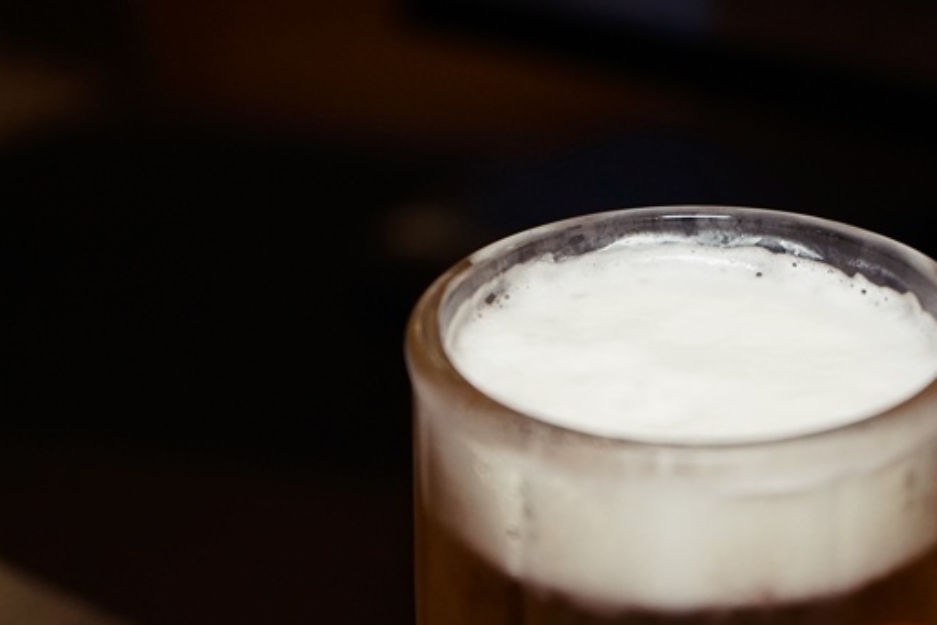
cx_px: 683
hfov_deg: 25.7
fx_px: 2030
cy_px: 297
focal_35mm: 78
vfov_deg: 17.5
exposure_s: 1/60
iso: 2000
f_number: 4.5
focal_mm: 50
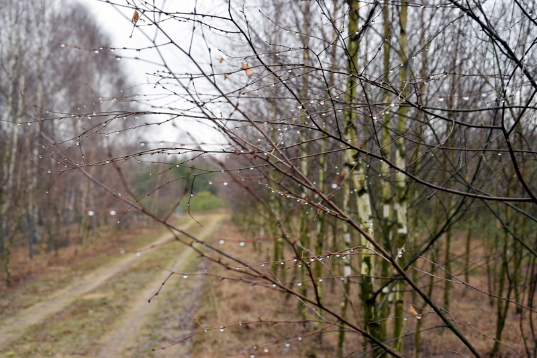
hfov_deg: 33.4
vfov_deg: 22.6
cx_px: 268
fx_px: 895
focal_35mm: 60
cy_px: 179
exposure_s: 1/125
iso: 400
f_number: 6.3
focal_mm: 40
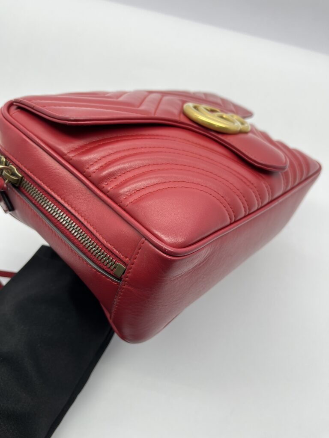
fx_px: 329
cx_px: 164
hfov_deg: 53.1
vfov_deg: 67.3
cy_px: 219
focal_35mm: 26
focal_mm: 5.1
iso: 50
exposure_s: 1/100
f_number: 1.6
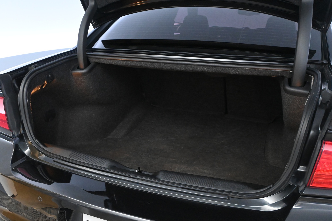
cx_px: 166
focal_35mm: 33
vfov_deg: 40.0
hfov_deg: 57.2
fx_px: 304
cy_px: 110
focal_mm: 22
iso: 6400
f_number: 5.6
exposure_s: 1/80
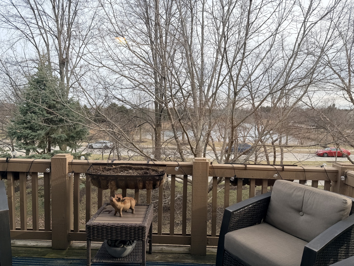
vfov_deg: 56.8
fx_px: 245
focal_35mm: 24
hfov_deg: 71.6
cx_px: 177
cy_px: 133
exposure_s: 1/1211
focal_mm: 6.76
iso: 80
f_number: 1.78
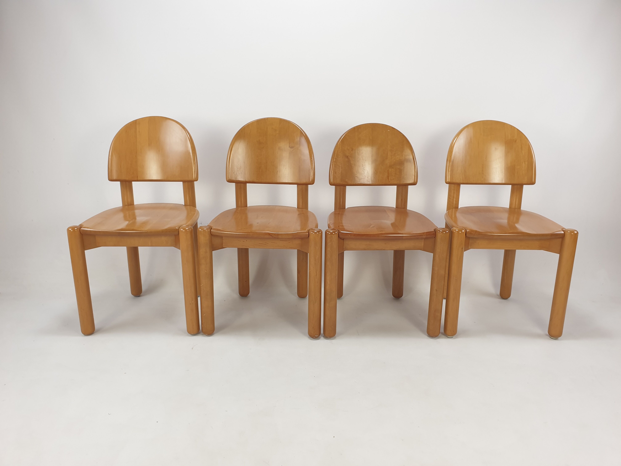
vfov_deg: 53.1
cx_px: 310
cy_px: 233
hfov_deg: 67.3
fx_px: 466
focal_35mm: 26
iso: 80
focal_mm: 4.3
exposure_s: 1/100
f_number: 2.4
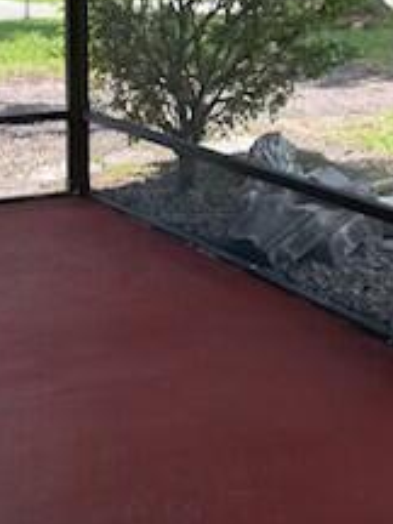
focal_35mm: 77
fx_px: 1166
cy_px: 78
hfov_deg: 19.1
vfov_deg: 24.8
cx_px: 131
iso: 50
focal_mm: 5.96
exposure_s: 1/444
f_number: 1.6
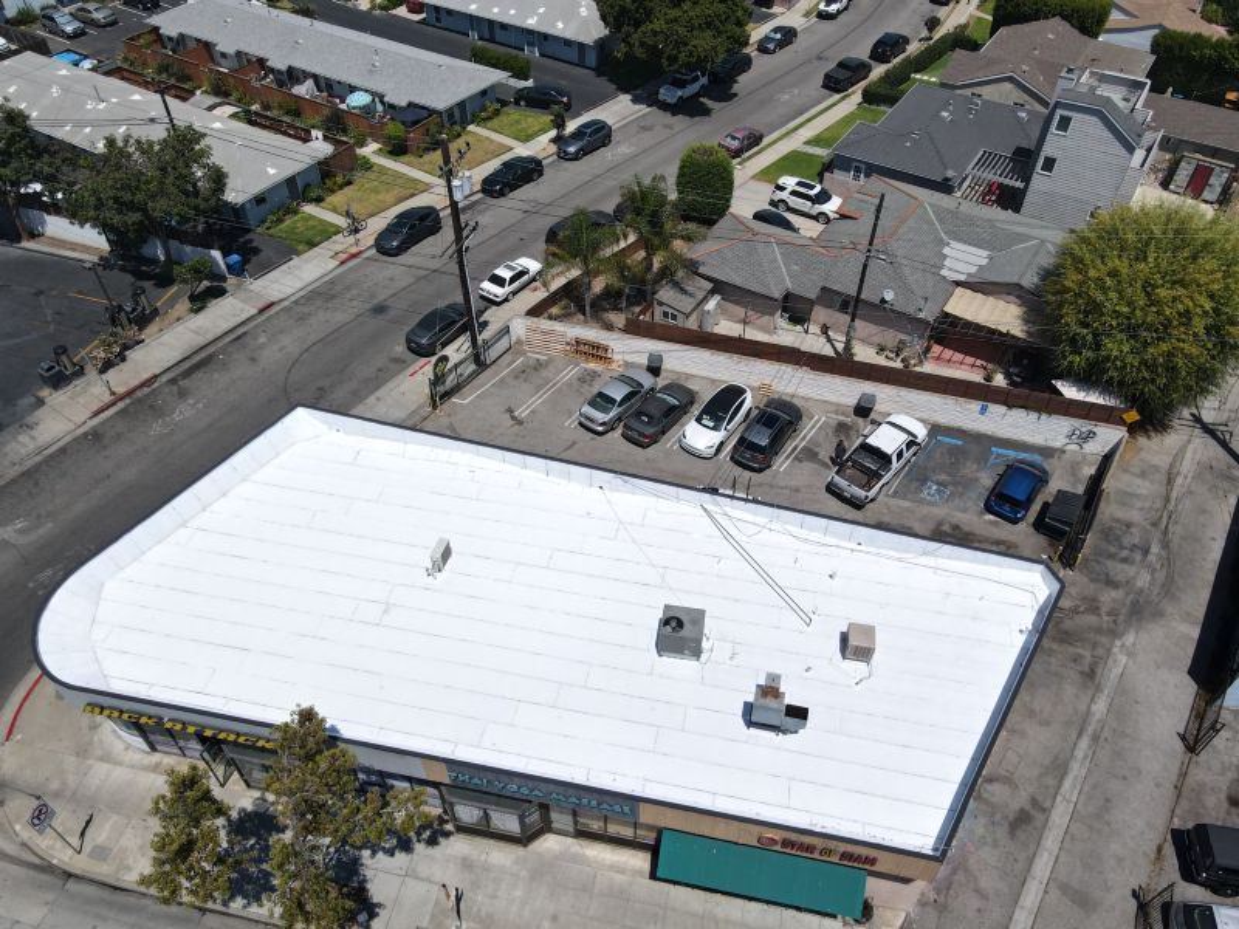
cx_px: 620
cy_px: 464
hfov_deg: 71.6
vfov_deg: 56.8
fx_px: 859
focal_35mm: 24
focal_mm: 4.5
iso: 100
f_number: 2.8
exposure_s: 1/2000
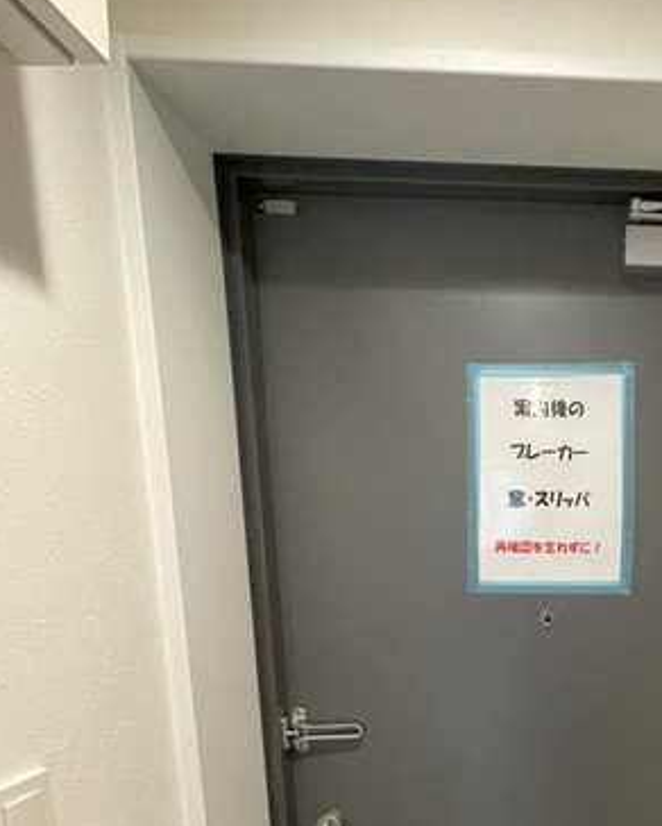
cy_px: 692
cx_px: 599
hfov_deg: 44.2
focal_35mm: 30
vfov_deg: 53.6
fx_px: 733
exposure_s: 1/50
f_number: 2.4
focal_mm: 1.55
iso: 400
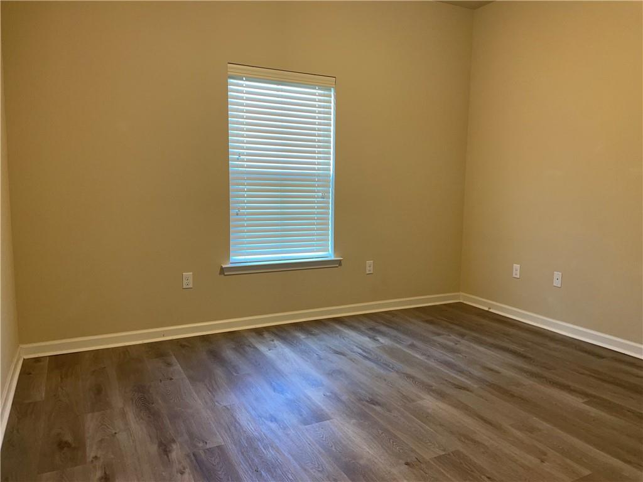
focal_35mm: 26
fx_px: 483
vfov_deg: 53.1
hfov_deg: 67.3
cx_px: 322
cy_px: 241
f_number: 1.6
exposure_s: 1/24
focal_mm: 4.2
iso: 32
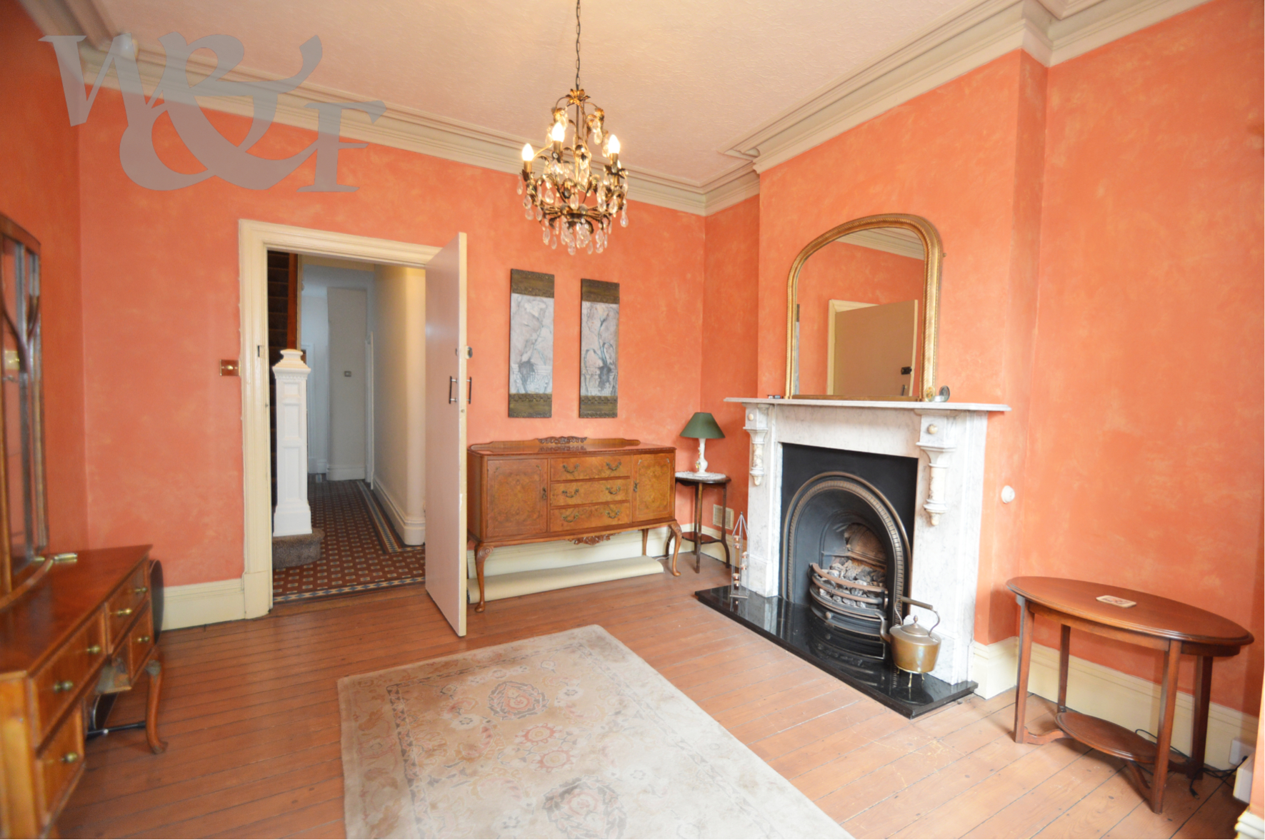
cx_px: 632
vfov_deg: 77.2
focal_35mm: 15
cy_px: 420
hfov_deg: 100.4
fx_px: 527
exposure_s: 1/60
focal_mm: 10
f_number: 4
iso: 400
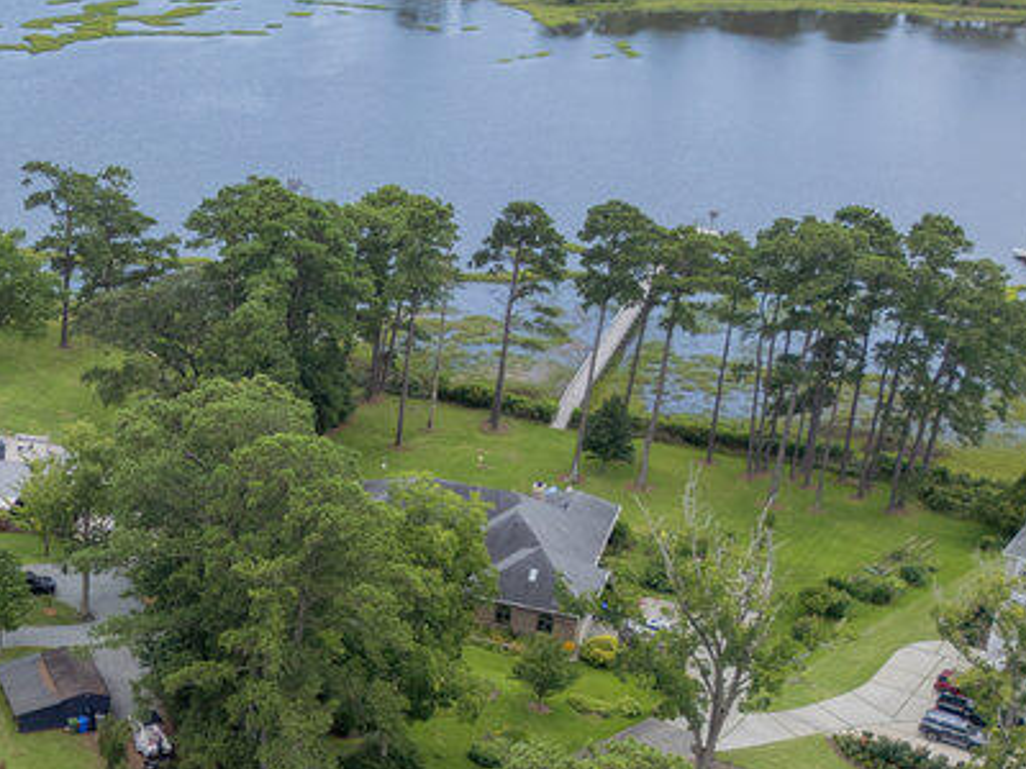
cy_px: 508
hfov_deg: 29.5
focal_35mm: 60
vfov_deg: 24.3
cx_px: -56
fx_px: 1778
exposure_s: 1/1000
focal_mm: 6.72
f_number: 1.7
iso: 110
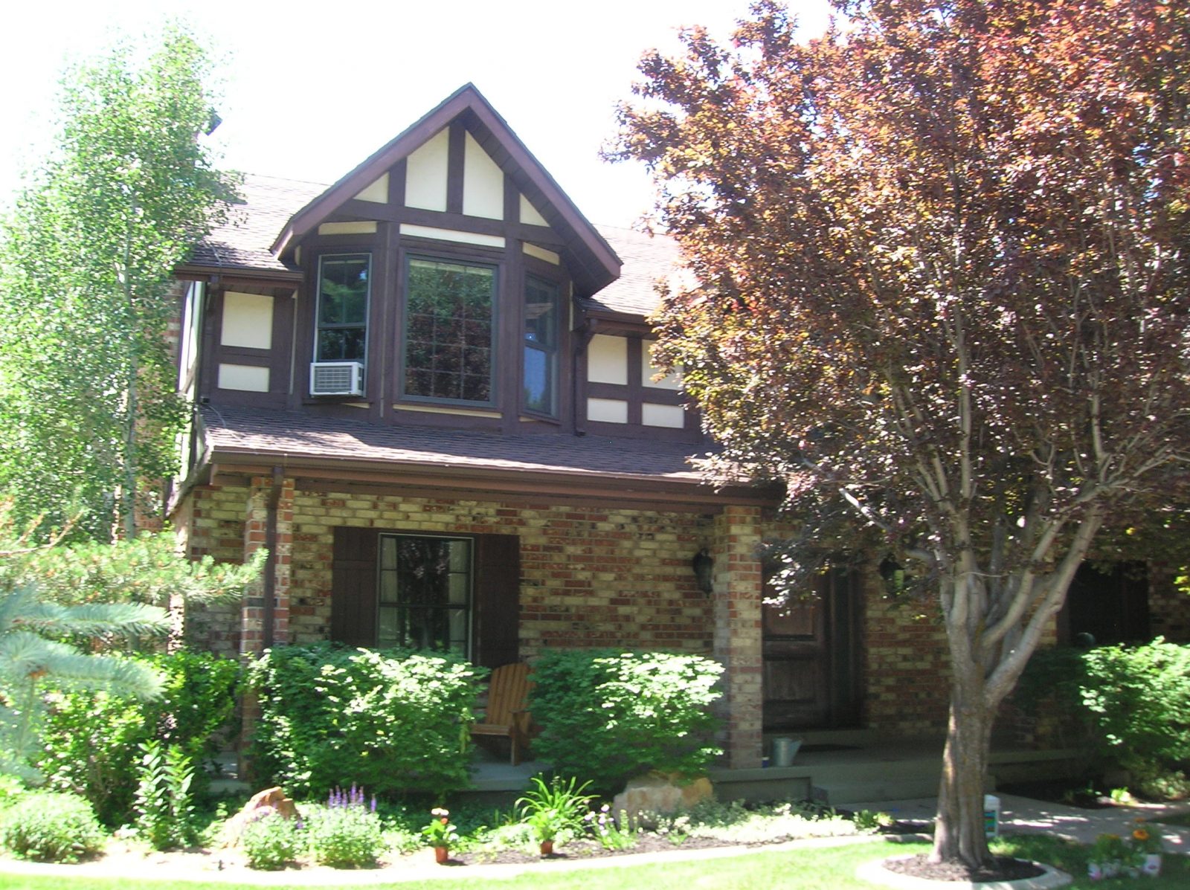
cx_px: 595
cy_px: 445
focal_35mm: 34
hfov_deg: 54.0
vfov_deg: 41.7
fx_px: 1168
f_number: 4.9
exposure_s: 1/43
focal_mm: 5.7
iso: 50
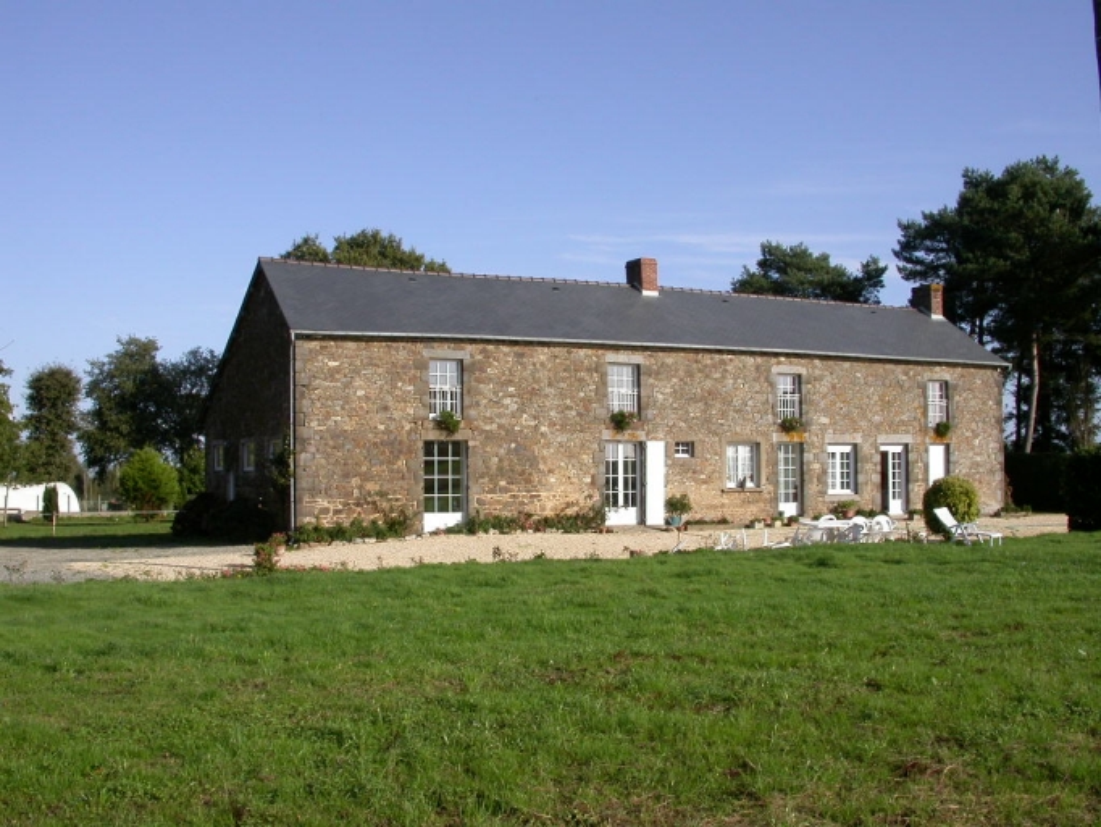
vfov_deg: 37.7
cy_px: 414
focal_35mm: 38
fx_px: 1209
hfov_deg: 49.0
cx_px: 550
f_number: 7.5
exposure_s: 1/359
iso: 100
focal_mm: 7.85
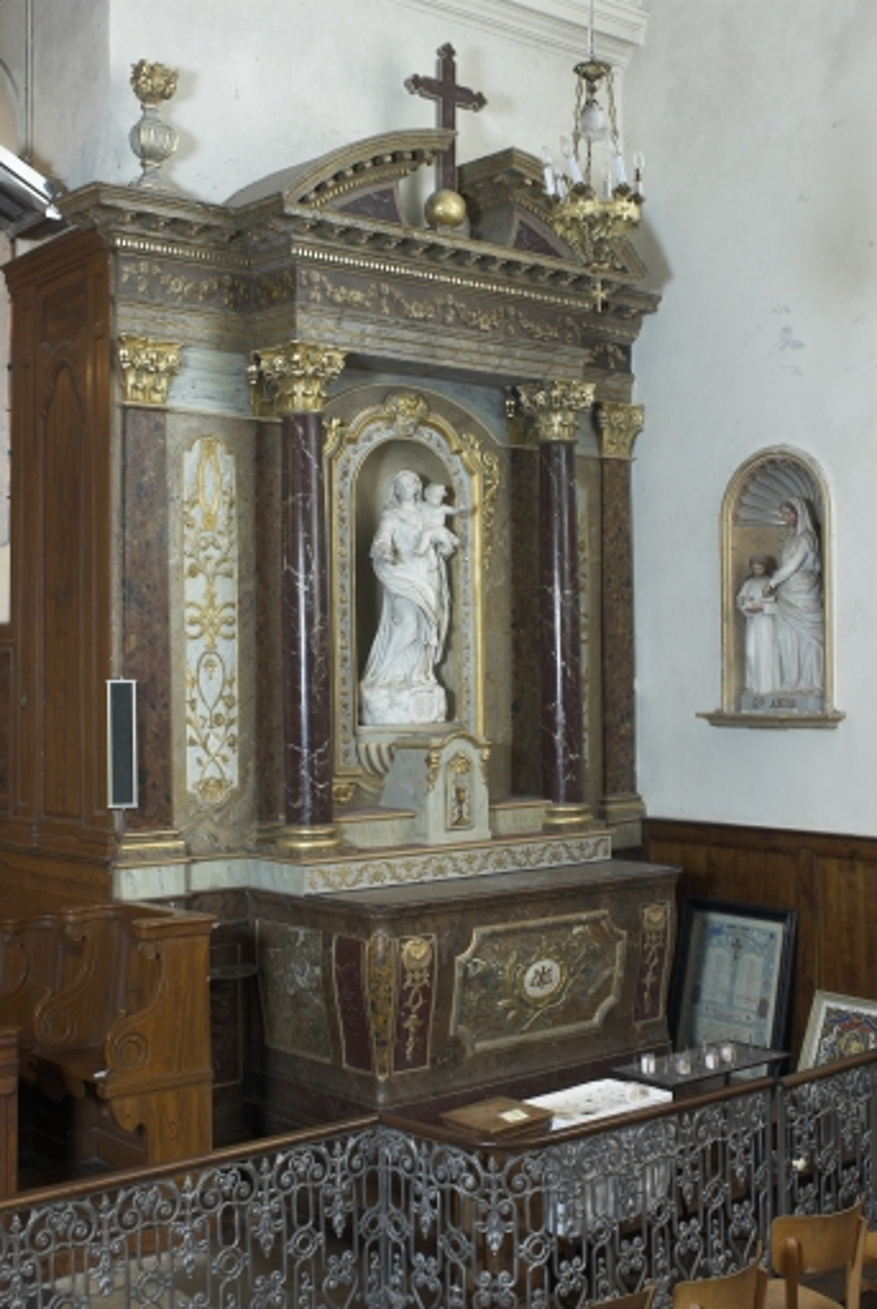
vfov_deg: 46.3
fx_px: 1529
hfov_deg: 32.0
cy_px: 654
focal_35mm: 42
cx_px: 438
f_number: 10
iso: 100
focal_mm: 28
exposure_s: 1
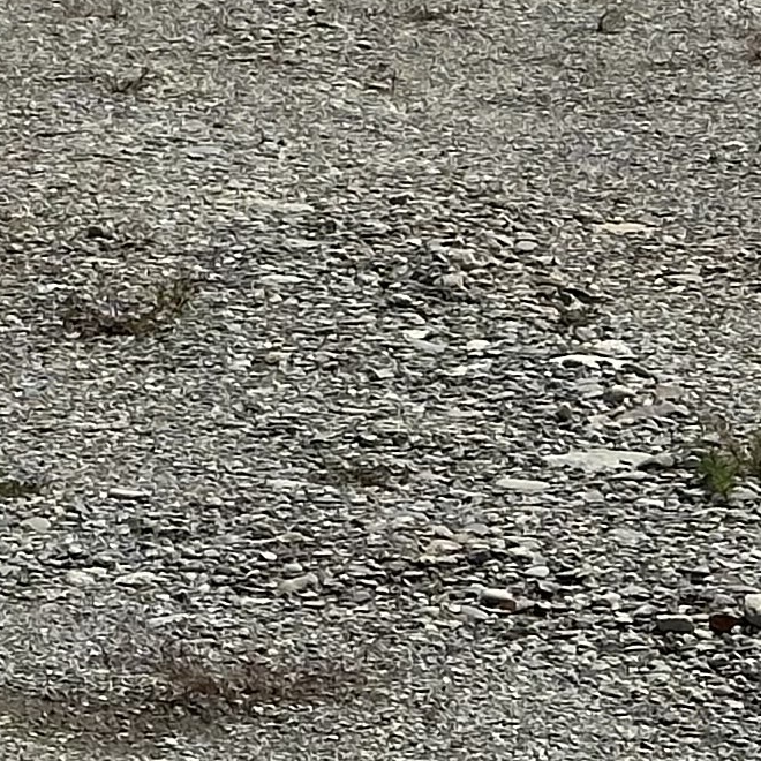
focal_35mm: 259
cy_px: -263
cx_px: -694
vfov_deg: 6.7
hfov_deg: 6.6
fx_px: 6442
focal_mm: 6.86
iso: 64
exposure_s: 1/8929
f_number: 1.78
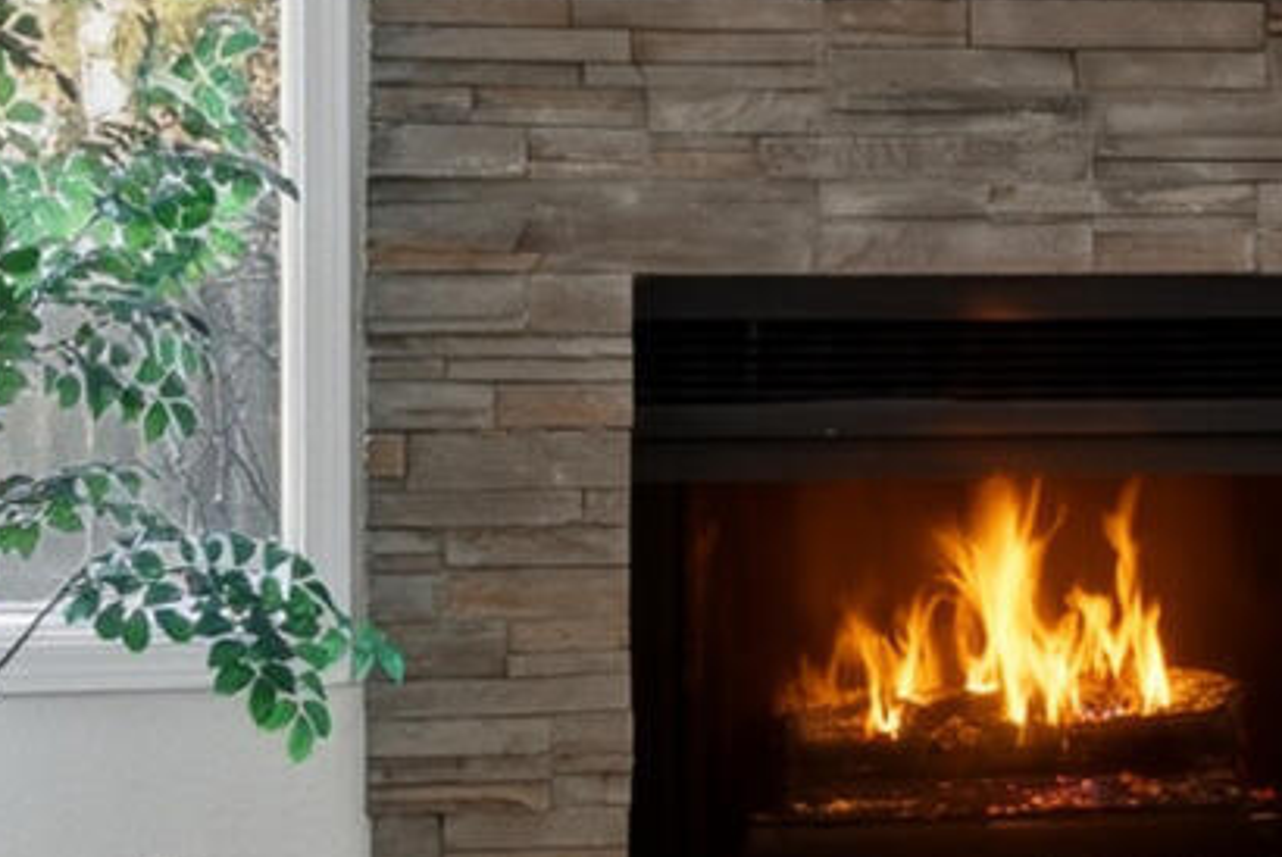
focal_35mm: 117
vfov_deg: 11.7
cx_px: 1019
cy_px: 153
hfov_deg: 17.3
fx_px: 4169
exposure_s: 1/25
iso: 100
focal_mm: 16
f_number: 8
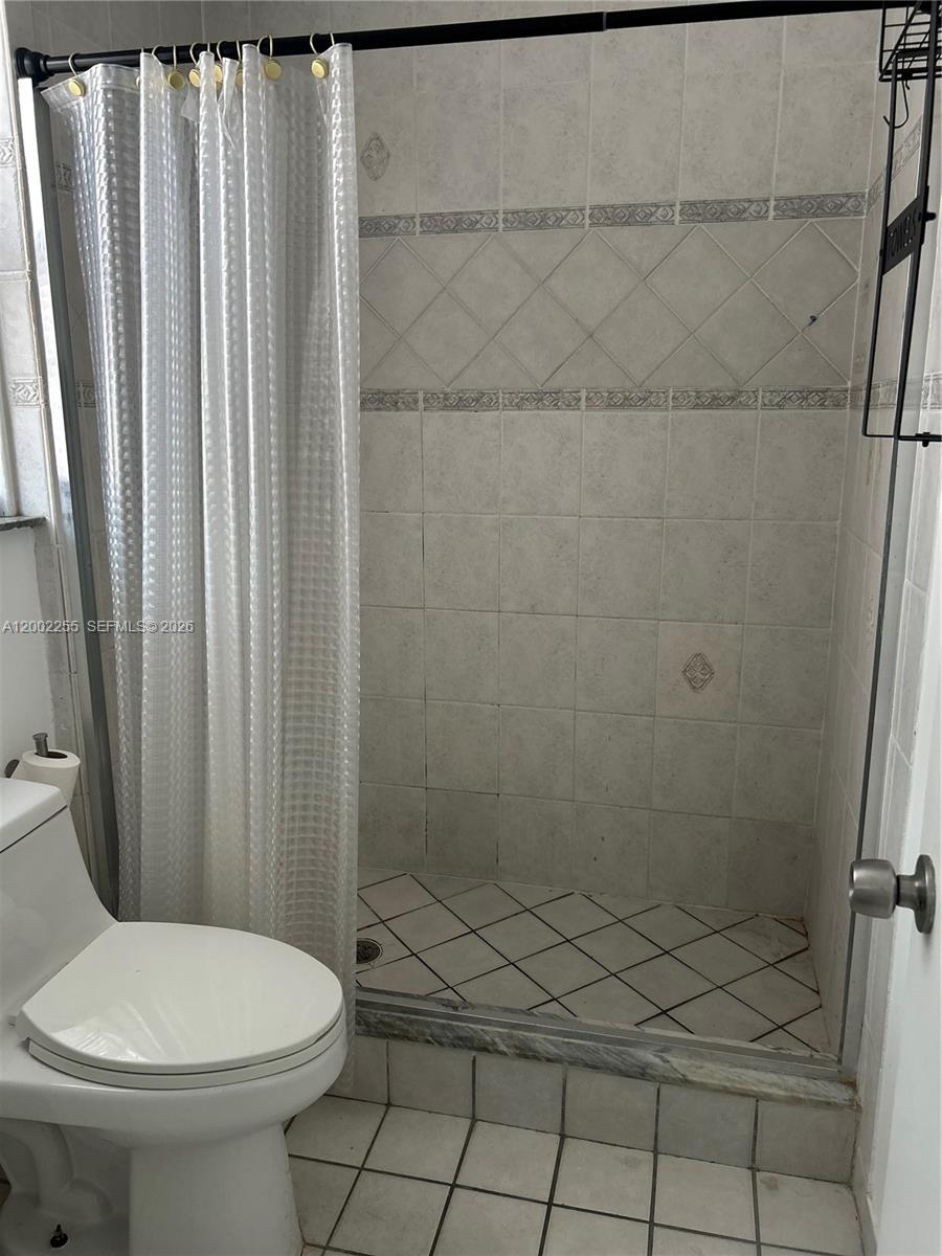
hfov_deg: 53.1
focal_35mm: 26
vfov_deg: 67.3
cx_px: 471
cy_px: 628
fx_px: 943
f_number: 1.5
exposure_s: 1/60
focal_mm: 5.7
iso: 160
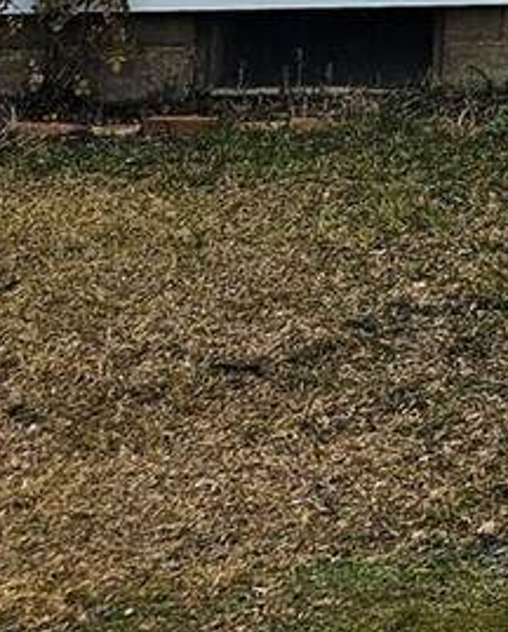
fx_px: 2250
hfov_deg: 11.1
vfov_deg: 13.2
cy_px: -745
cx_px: 1167
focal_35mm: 120
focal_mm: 6.3
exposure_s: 1/313
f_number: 1.7
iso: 10
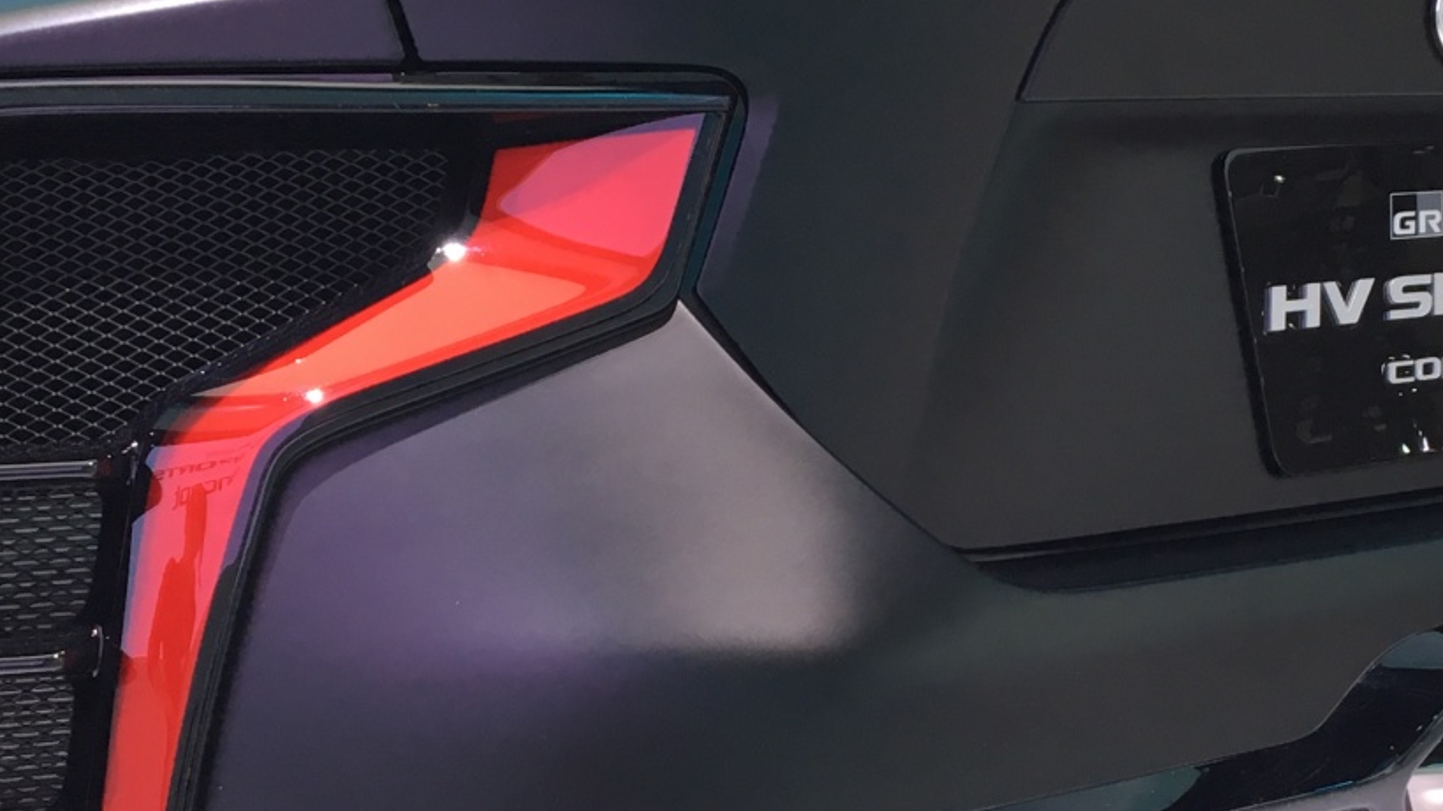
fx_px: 2831
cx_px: 873
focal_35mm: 74
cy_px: 584
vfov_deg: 16.2
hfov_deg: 28.5
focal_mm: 4.15
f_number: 2.2
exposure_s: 1/33
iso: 32
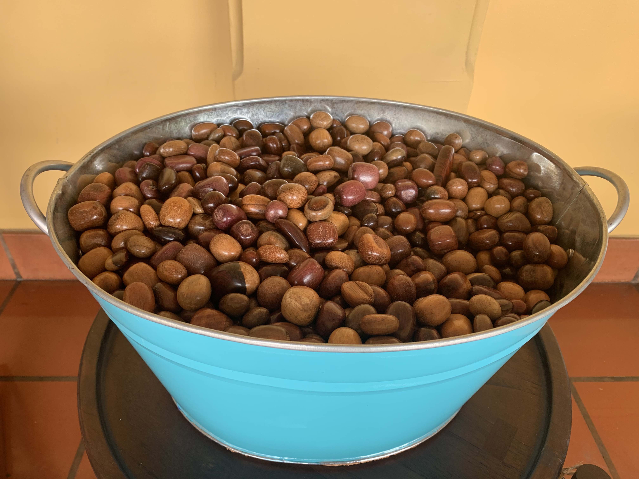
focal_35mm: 26
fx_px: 480
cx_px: 320
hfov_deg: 67.3
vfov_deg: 53.1
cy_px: 240
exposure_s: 1/122
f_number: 1.8
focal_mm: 4.25
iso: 32
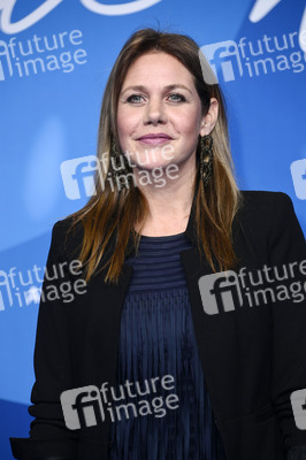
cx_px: 153
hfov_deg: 7.6
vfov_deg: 11.4
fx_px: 2299
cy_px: 230
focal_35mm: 180
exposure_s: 1/250
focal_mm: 180
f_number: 5.6
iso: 1250
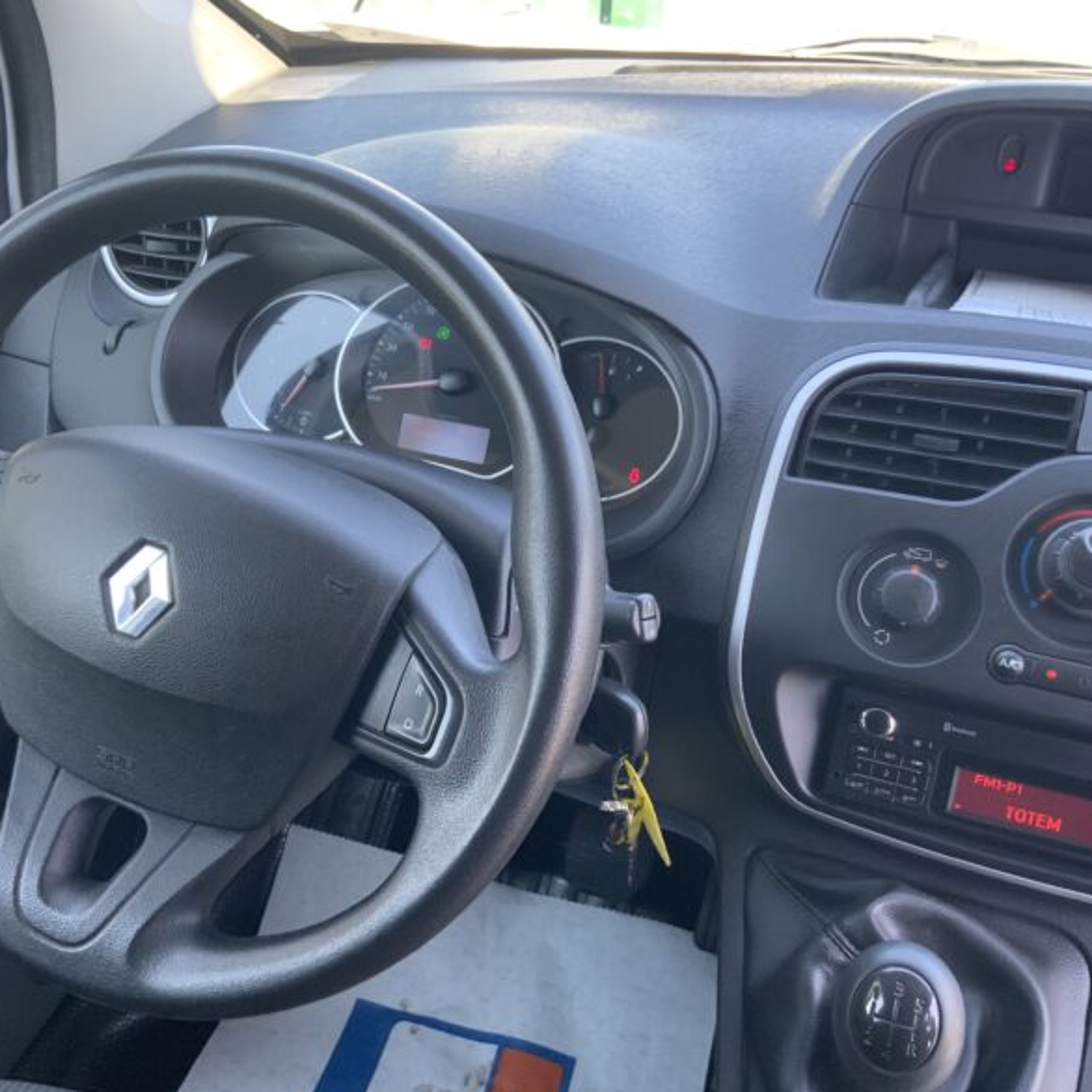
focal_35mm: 35
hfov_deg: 47.2
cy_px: 555
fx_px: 1249
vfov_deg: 47.2
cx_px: 494
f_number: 1.8
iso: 64
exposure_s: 1/122
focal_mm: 3
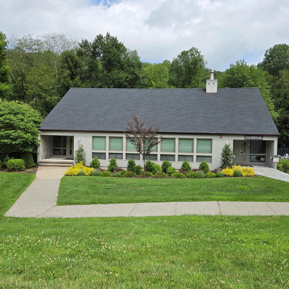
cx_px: 156
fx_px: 264
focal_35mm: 28
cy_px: 141
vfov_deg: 57.3
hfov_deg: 57.2
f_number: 1.8
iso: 80
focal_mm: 5.4
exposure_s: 1/6618
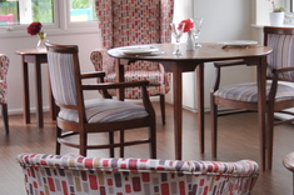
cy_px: 96
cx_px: 179
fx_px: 832
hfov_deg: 20.0
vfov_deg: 13.4
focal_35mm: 102
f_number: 5.6
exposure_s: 1/60
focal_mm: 20
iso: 500
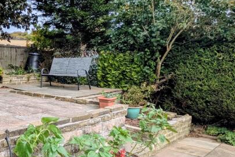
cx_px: -1
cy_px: 97
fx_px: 242
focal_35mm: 37
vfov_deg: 35.8
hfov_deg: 44.1
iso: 48
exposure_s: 1/1319
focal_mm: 1.83
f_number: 2.2
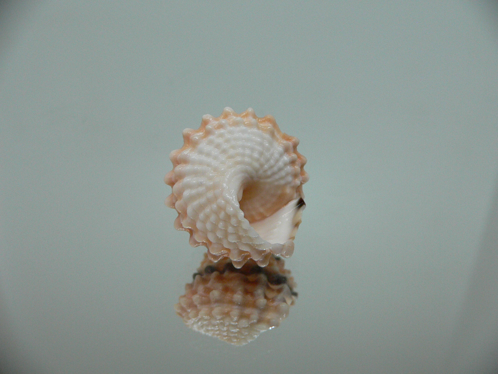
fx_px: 504
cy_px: 187
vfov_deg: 40.7
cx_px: 249
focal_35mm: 35
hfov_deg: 52.6
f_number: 2.8
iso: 200
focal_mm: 4.6
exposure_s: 1/60
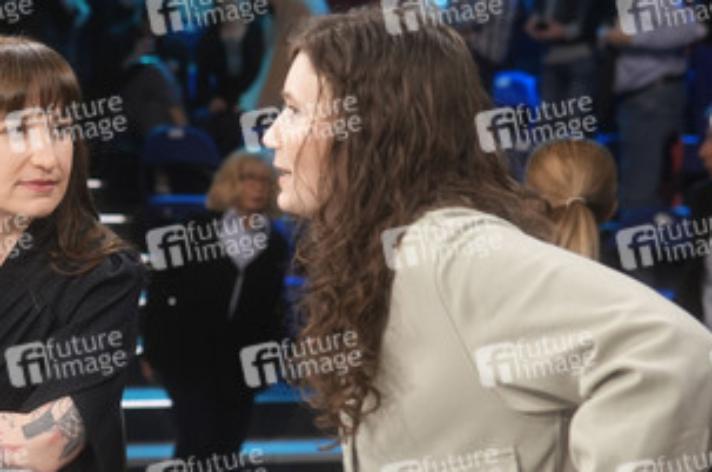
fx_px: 1323
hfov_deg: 29.9
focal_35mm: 67
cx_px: 239
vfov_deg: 20.2
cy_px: 301
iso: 640
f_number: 2.2
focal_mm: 30
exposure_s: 1/100
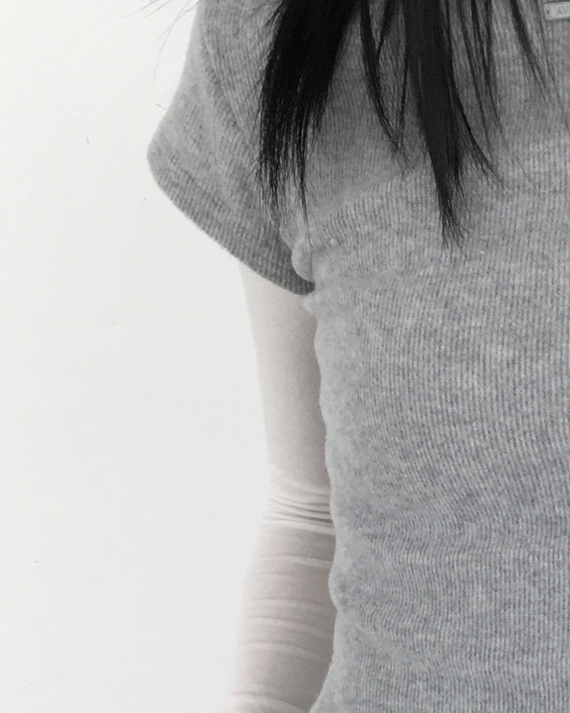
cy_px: 881
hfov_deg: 16.3
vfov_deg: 19.5
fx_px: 1940
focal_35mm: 92
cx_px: 604
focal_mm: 4.15
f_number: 2.2
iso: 32
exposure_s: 1/120
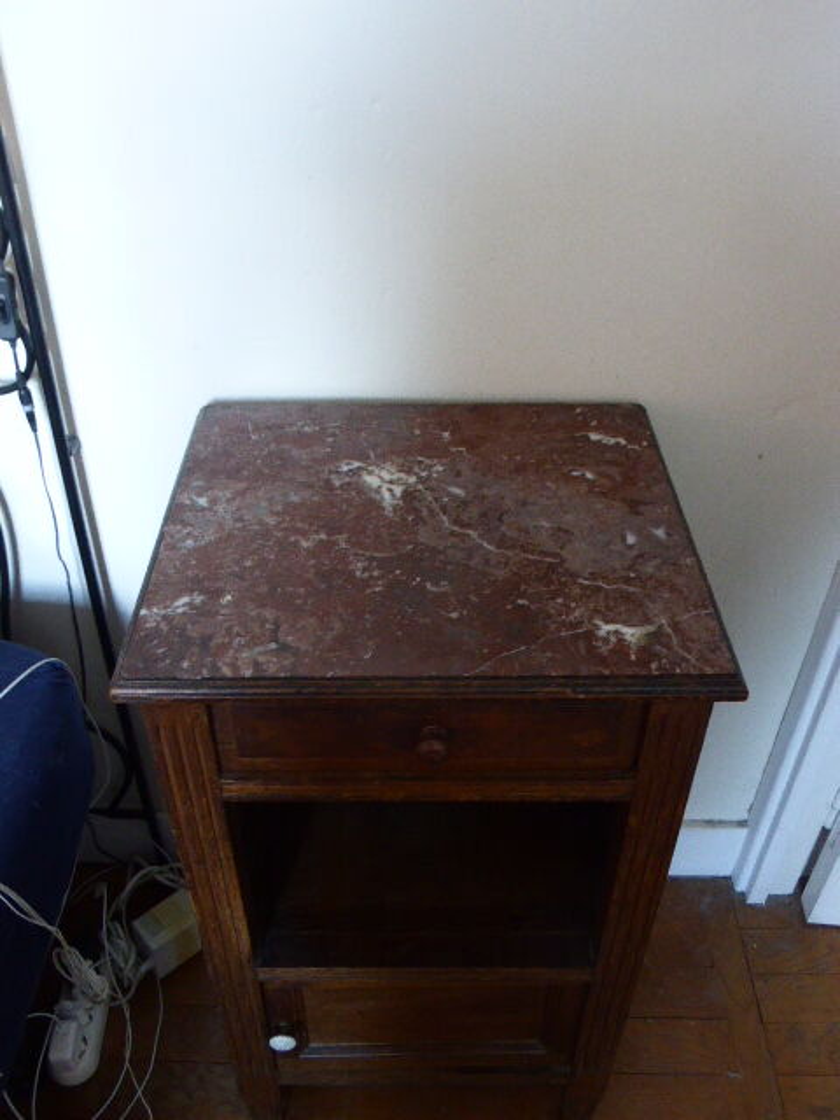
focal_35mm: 31
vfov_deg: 58.4
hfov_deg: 45.4
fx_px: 1003
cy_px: 560
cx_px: 420
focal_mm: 5.4
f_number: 3.6
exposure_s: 1/10
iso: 400
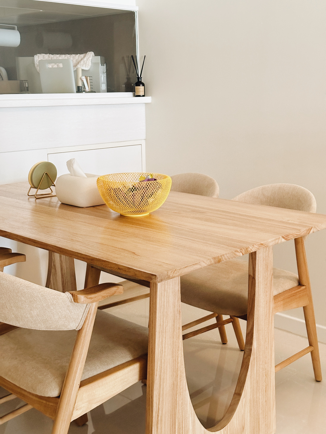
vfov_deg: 39.7
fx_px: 603
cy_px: 217
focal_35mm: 48
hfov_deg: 30.3
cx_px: 163
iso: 500
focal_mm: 6.86
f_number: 1.78
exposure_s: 1/40
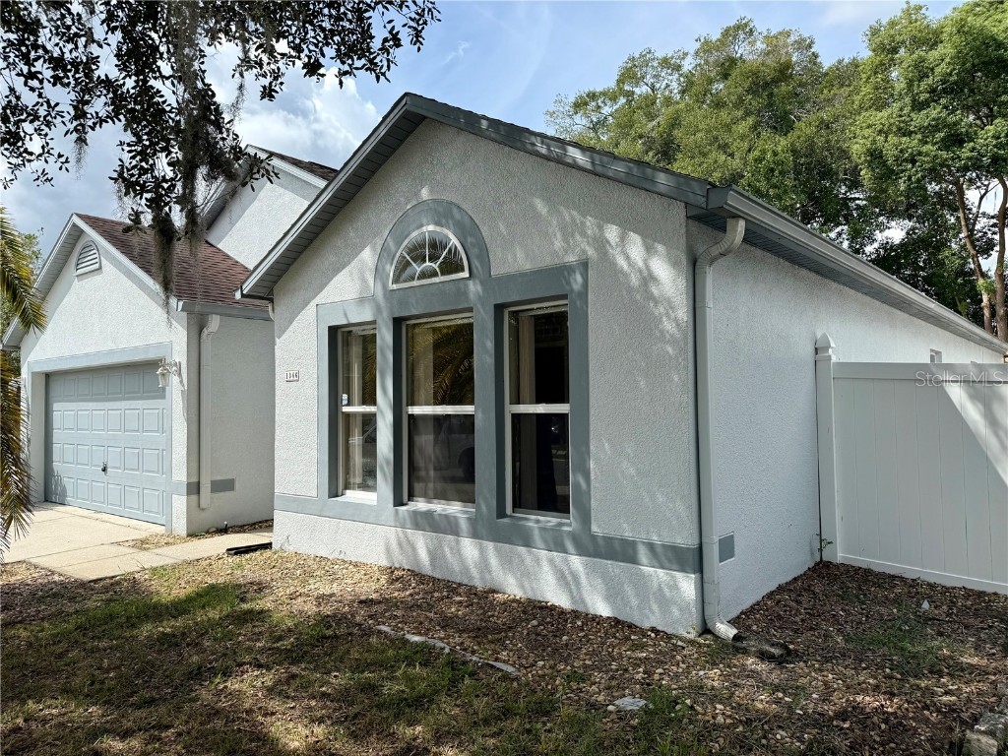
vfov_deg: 56.8
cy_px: 378
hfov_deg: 71.6
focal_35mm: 24
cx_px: 504
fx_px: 699
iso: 80
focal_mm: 6.76
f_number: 1.78
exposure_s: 1/3759
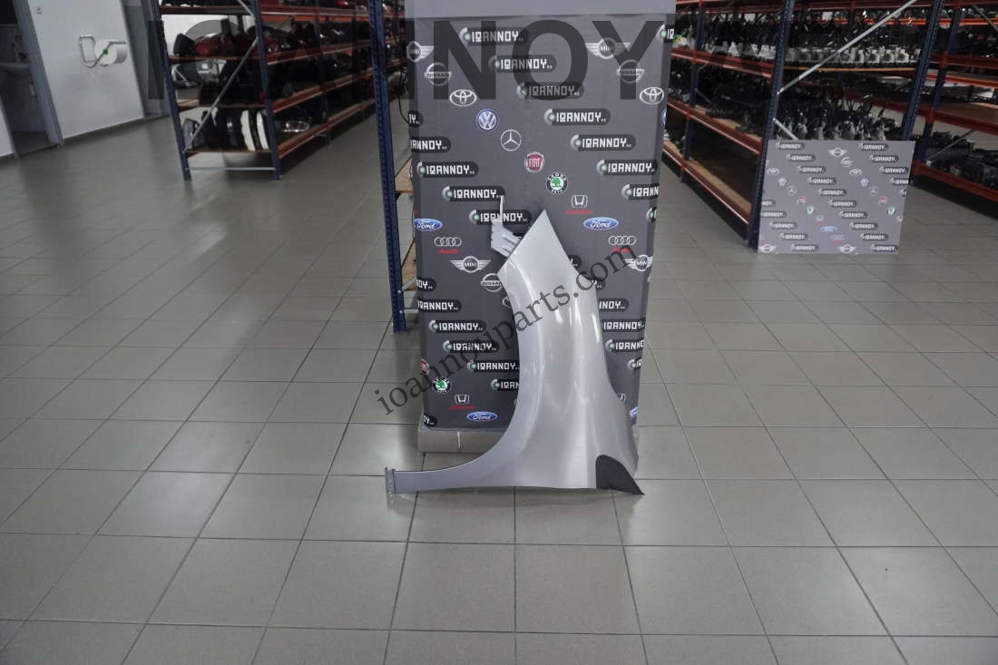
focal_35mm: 24
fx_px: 665
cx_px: 499
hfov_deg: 73.8
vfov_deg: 53.1
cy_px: 332
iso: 1600
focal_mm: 16
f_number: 4
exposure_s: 1/160
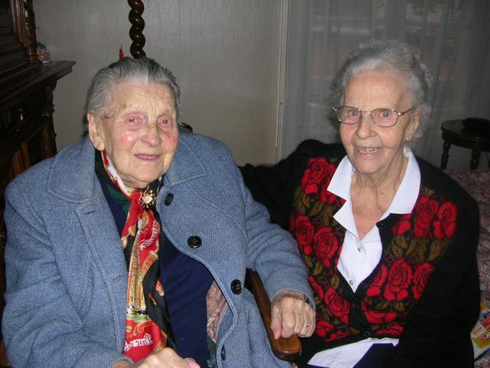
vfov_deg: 40.7
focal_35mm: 35
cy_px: 184
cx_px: 245
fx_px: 495
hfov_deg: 52.6
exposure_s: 1/60.1
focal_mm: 5.8
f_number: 2.8
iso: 50
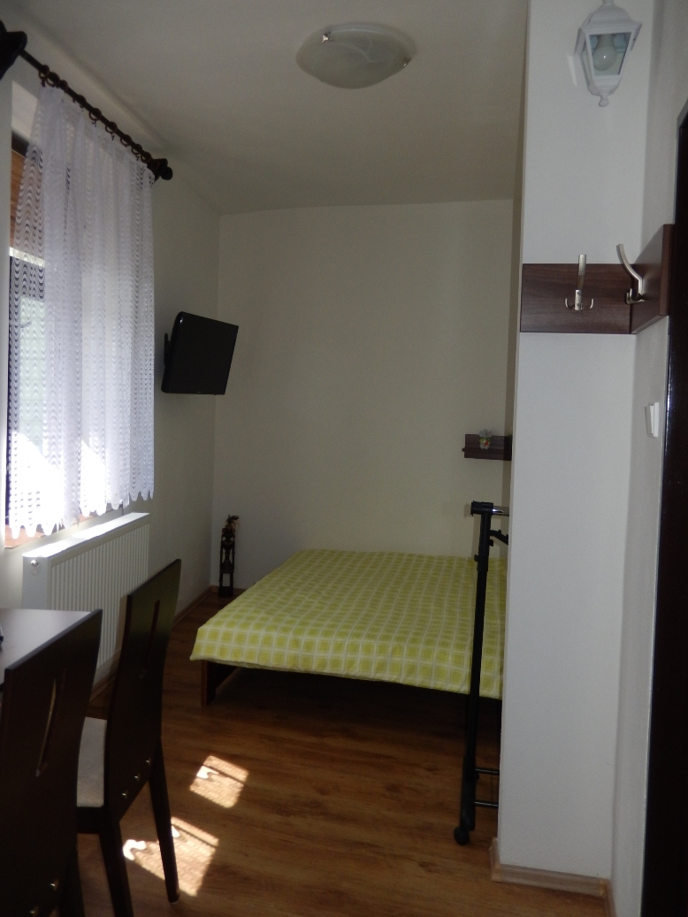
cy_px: 429
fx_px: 715
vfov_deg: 65.3
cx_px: 323
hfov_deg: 51.3
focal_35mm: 27
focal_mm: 4.5
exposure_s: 1/200
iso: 125
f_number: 3.4
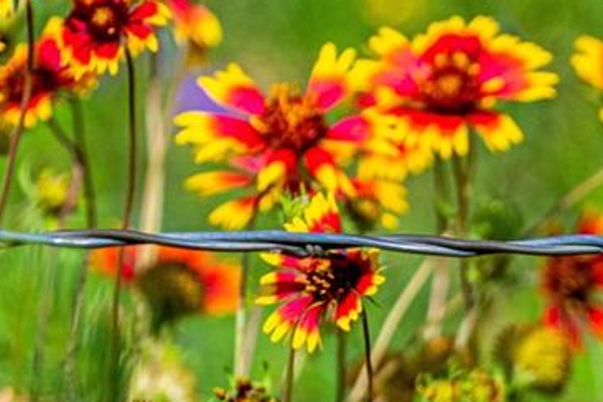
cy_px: 589
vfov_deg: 1.2
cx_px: 690
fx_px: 18759
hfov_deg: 1.8
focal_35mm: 1120
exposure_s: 1/1000
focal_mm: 200
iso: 100
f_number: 5.6
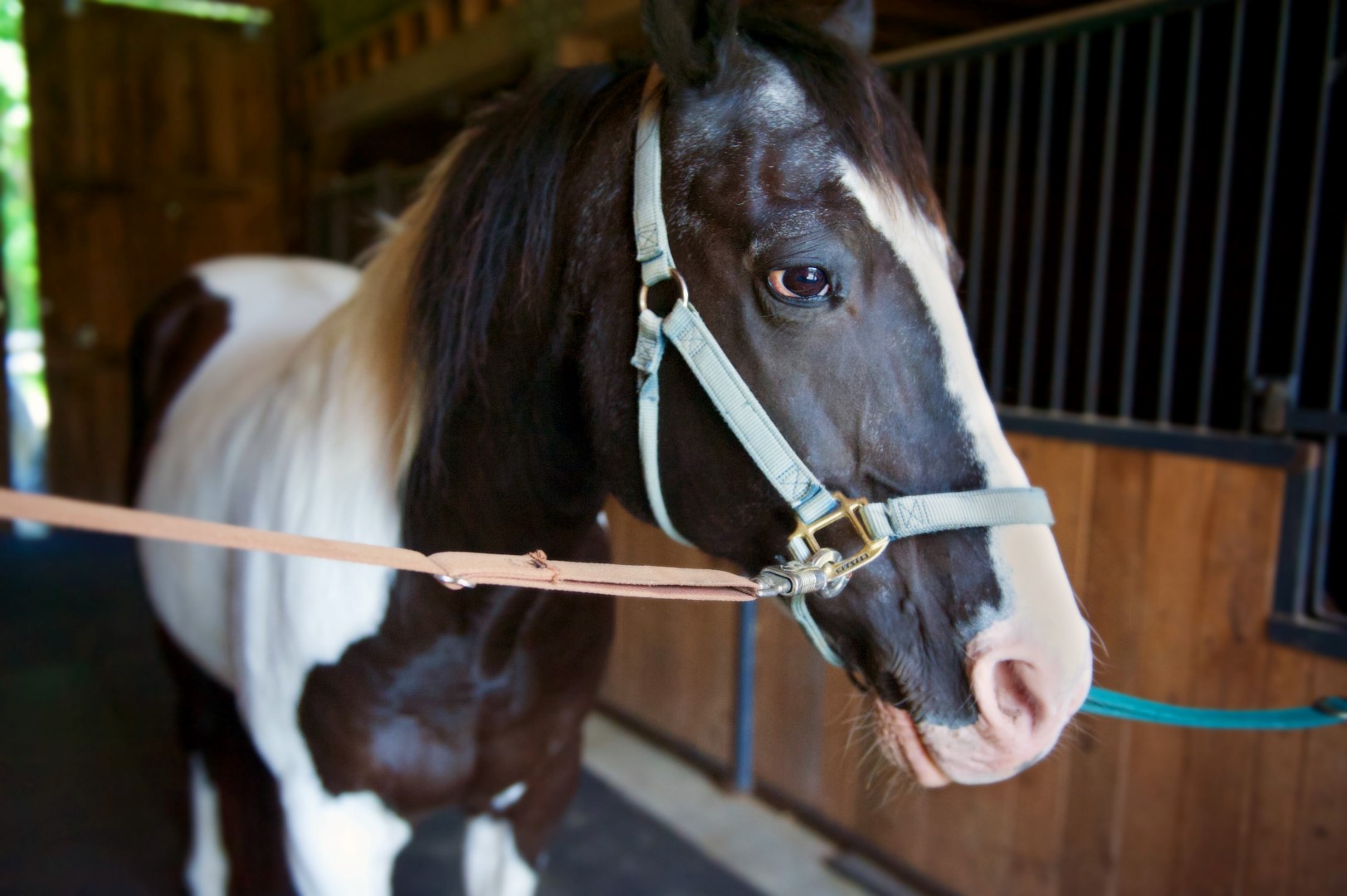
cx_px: 674
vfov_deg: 41.1
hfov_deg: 58.7
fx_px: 1197
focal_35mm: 32
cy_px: 448
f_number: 2.8
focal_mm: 32
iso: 5000
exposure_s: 1/1250
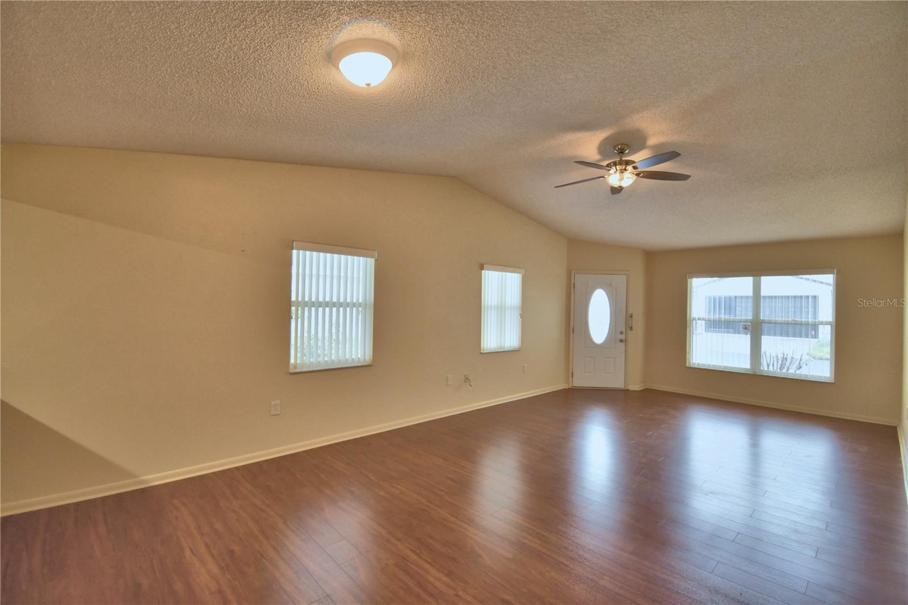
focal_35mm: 15
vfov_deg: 77.3
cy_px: 302
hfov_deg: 100.4
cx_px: 454
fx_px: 378
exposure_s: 1/60
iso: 400
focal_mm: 10
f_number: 4.5
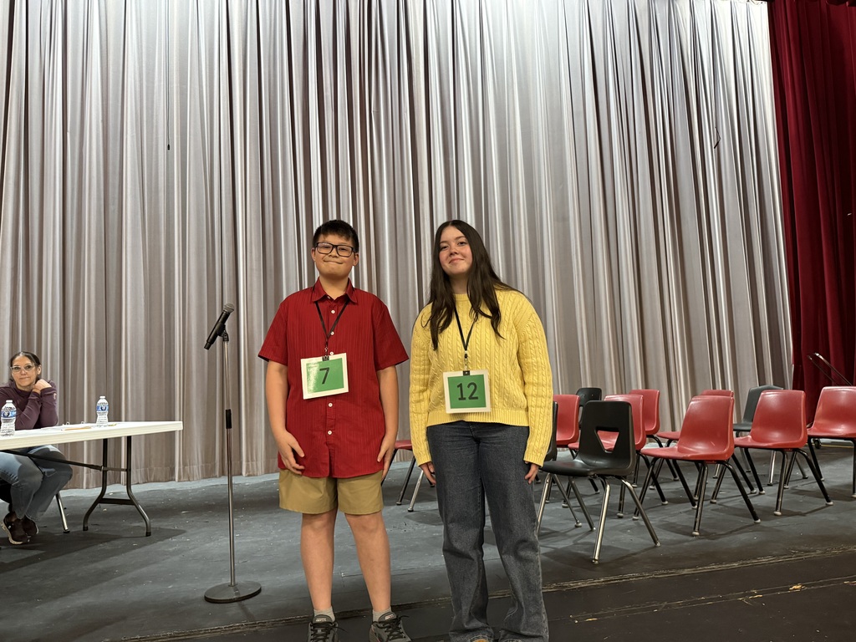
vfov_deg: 56.8
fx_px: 593
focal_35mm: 24
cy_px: 321
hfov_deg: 71.6
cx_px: 428
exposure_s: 1/60
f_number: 1.78
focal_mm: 6.76
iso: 640
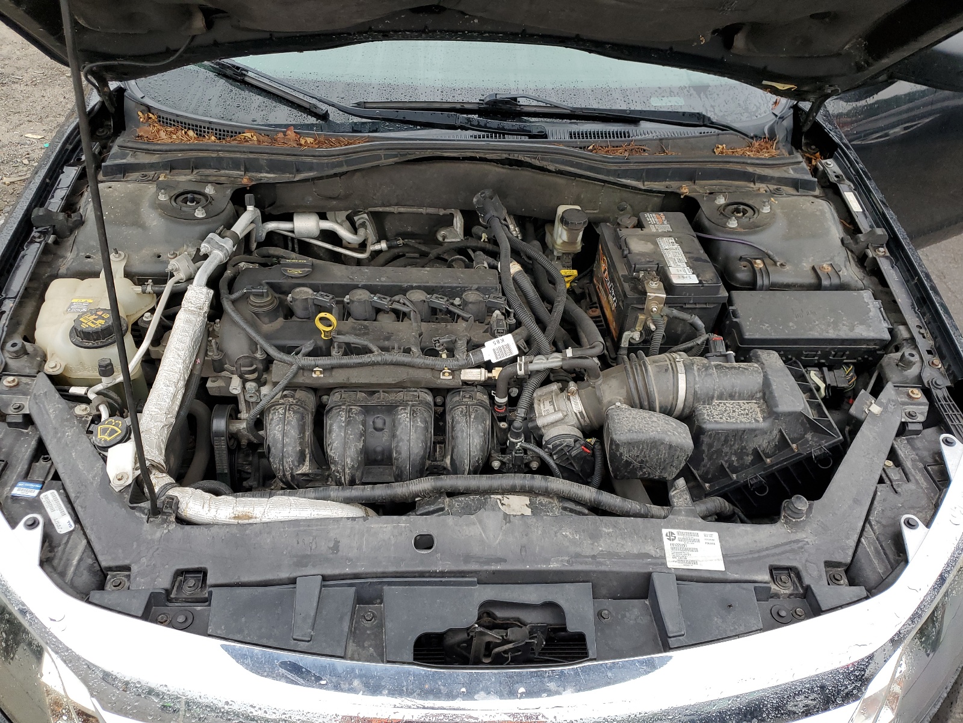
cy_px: 362
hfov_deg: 67.3
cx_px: 482
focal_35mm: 26
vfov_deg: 53.1
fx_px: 723
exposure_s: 1/120
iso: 56
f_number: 1.5
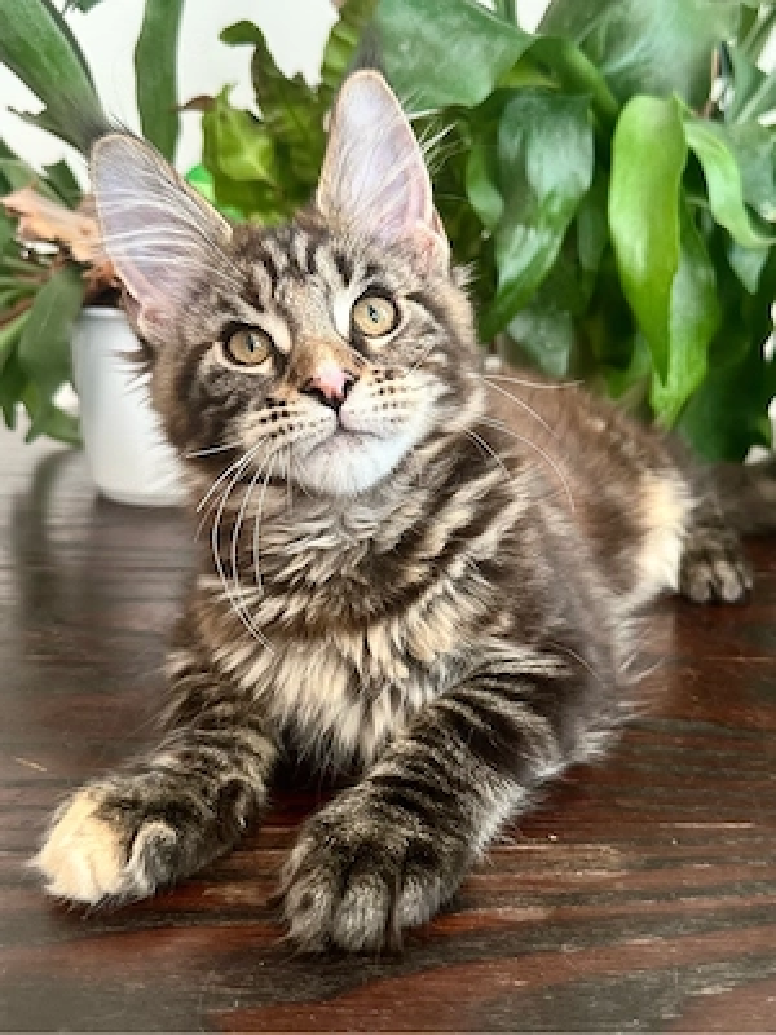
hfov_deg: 56.8
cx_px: 388
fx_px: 717
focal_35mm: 24
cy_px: 518
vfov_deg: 71.6
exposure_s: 1/66
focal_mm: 6.86
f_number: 1.78
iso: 250
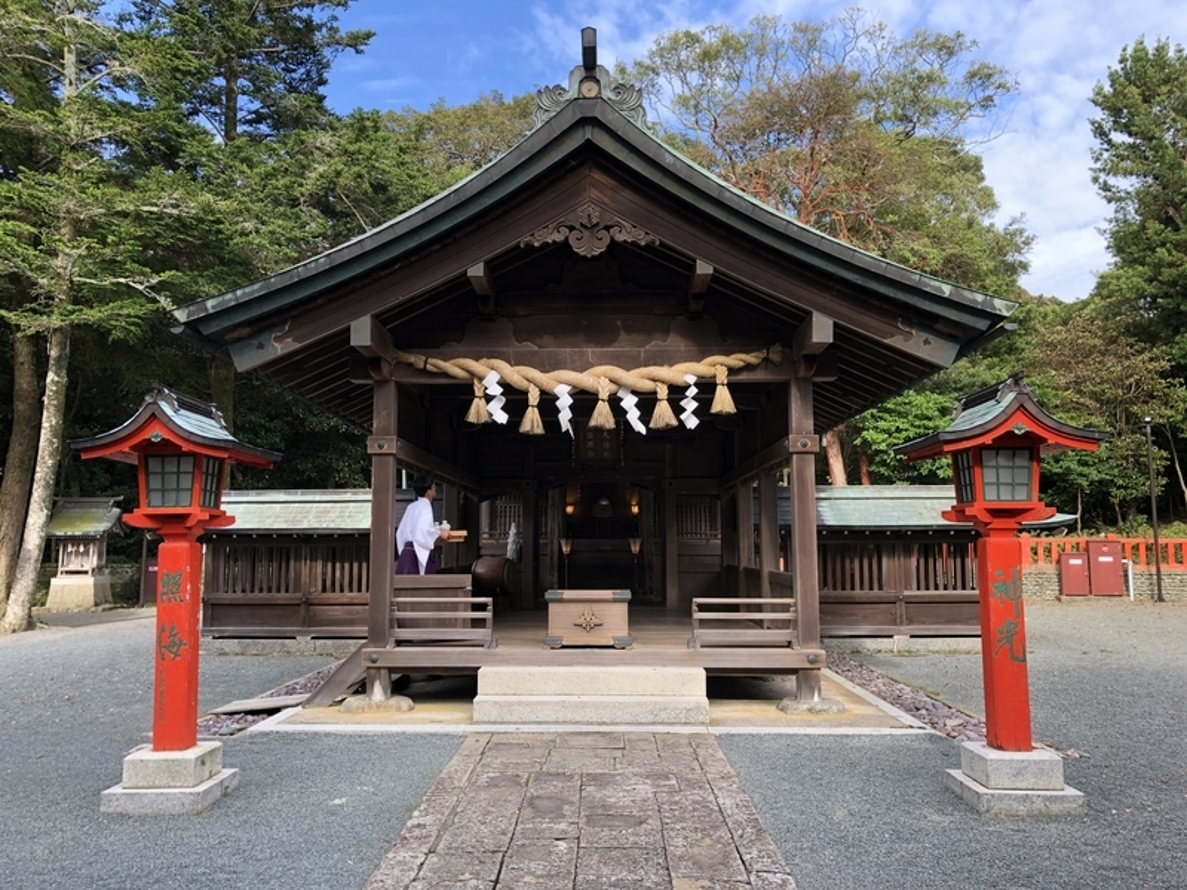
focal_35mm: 28
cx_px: 594
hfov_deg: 63.4
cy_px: 445
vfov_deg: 49.7
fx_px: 960
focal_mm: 4
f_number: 1.8
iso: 20
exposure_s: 1/201
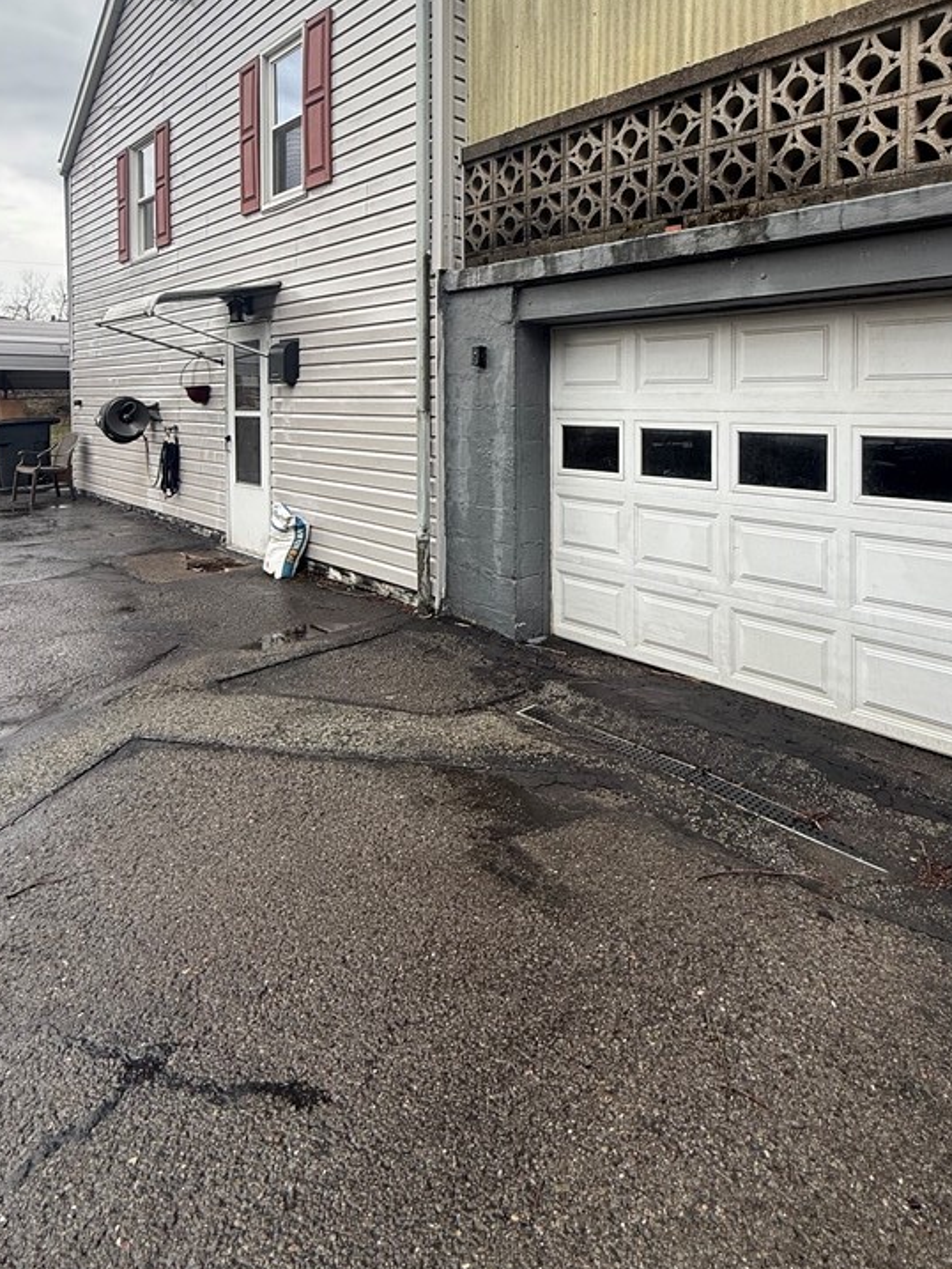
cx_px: 573
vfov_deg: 78.8
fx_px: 733
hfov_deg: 65.3
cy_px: 414
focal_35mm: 20
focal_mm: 2.22
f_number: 2.2
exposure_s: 1/301
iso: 50
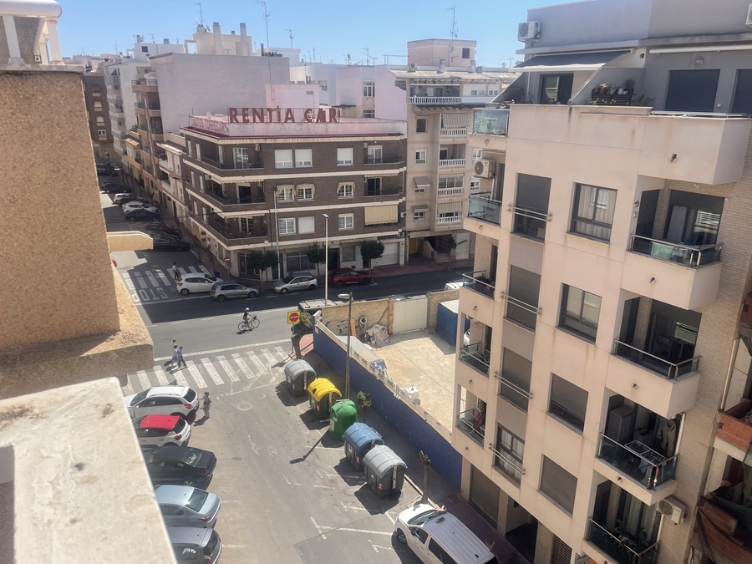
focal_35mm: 26
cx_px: 376
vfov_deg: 53.1
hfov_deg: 67.3
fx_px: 565
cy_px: 282
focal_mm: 4.2
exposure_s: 1/3610
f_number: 1.6
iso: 32
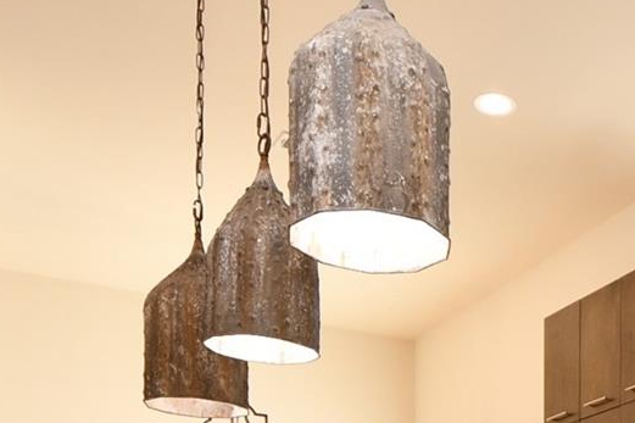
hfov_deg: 30.8
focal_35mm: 59
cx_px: 675
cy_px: 645
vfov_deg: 19.7
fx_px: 1040
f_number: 4
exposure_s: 1/60
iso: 200
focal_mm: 10
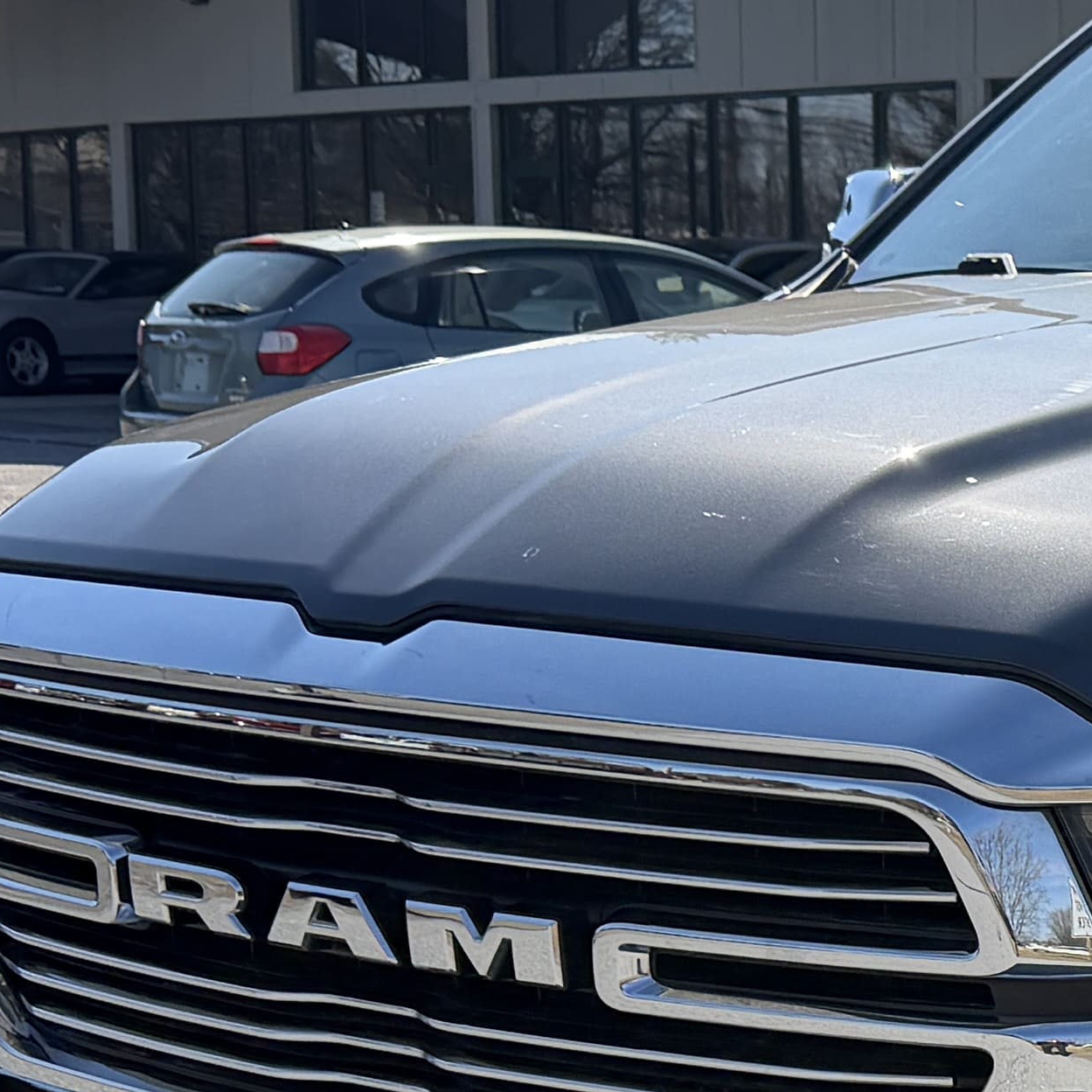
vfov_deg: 17.6
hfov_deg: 16.5
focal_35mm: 97
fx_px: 3462
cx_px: 1563
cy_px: 992
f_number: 1.78
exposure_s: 1/4975
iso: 100
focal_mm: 6.76
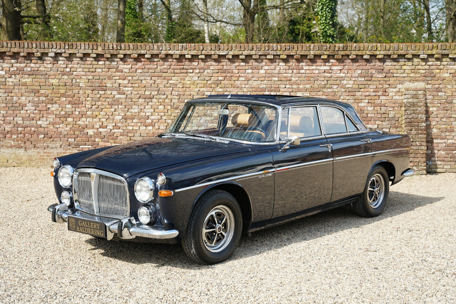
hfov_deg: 39.1
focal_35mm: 51
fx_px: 642
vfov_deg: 26.6
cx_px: 228
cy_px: 152
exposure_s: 1/100
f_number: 5.6
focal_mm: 50.7
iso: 100
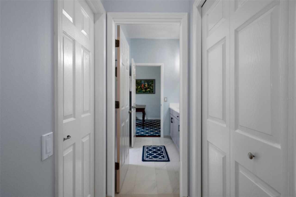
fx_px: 140
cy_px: 98
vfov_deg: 70.4
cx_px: 148
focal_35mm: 17
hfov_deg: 93.3
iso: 320
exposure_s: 1/4
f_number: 9
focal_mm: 17
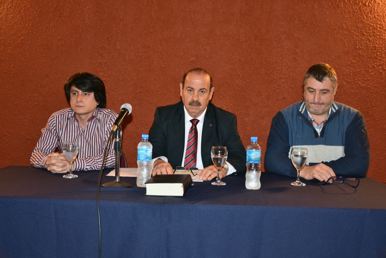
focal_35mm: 40
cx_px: 193
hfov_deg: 47.9
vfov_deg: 33.0
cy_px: 129
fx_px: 434
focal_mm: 27
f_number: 4
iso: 400
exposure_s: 1/30
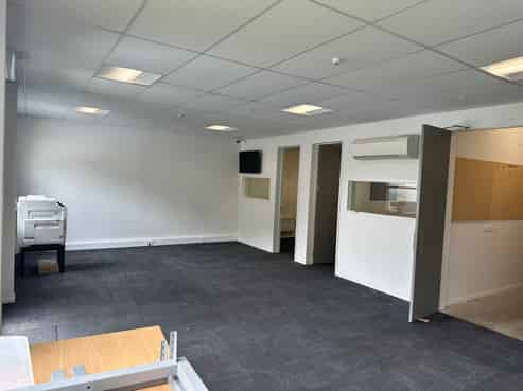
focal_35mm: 24
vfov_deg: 56.8
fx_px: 362
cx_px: 262
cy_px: 196
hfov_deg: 71.6
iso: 50
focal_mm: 6.86
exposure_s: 1/124
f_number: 1.78
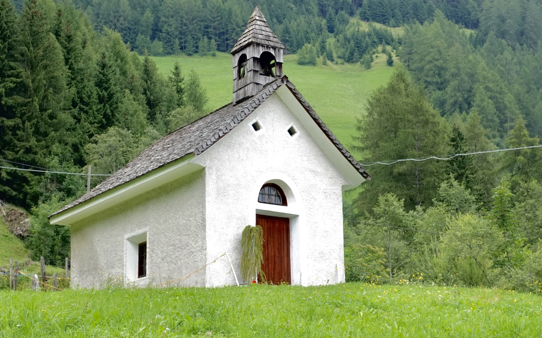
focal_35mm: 74
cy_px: 125
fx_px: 1093
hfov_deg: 27.8
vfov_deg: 17.6
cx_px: 315
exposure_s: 1/60
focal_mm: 20.14
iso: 250
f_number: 2.8
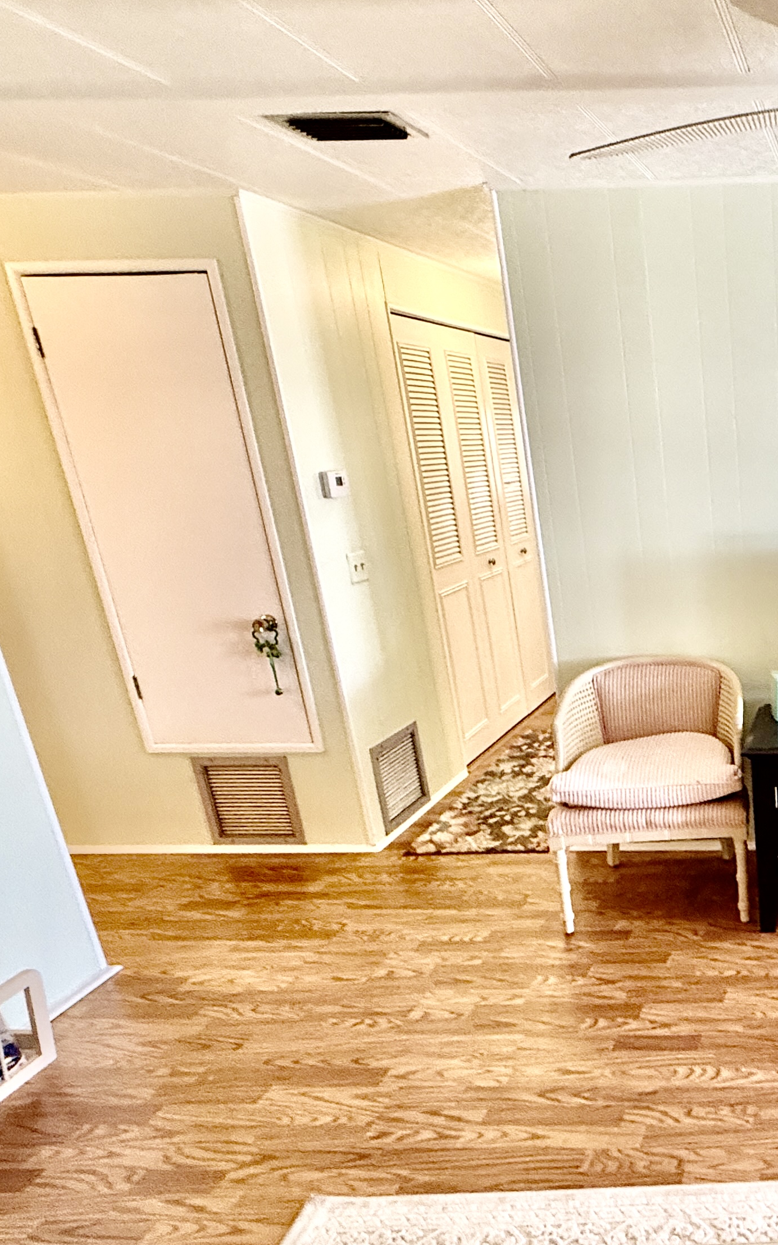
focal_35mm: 27
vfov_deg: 67.7
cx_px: 850
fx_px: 916
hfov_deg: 38.4
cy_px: 747
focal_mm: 2.22
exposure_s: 1/60
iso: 400
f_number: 2.2
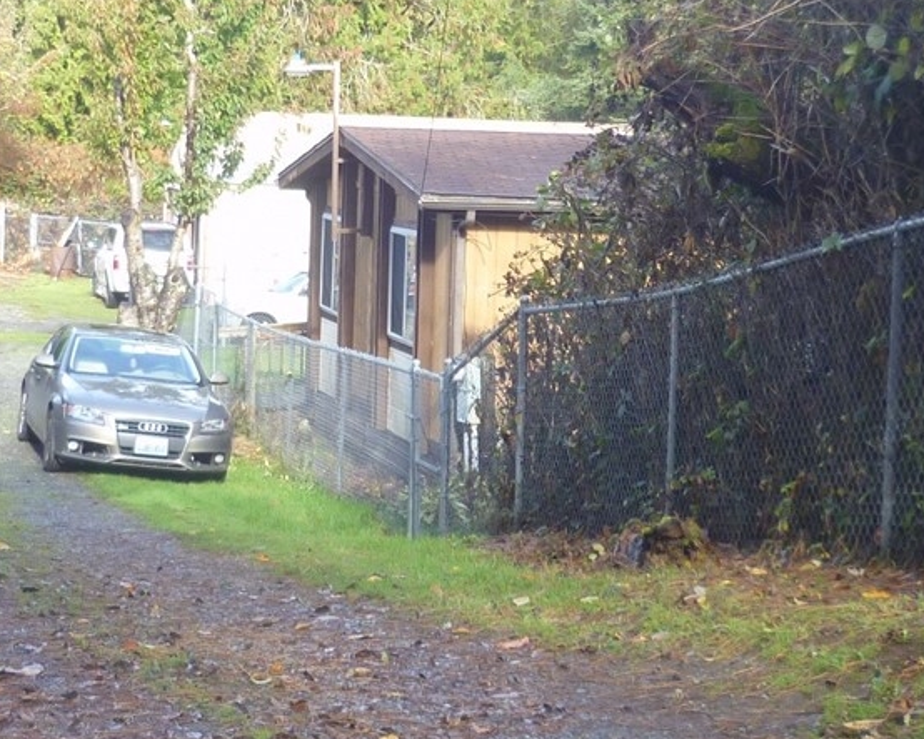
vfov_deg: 19.3
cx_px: 422
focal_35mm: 79
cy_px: 219
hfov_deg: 24.1
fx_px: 2160
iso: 80
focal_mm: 5
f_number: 2.8
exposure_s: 1/100
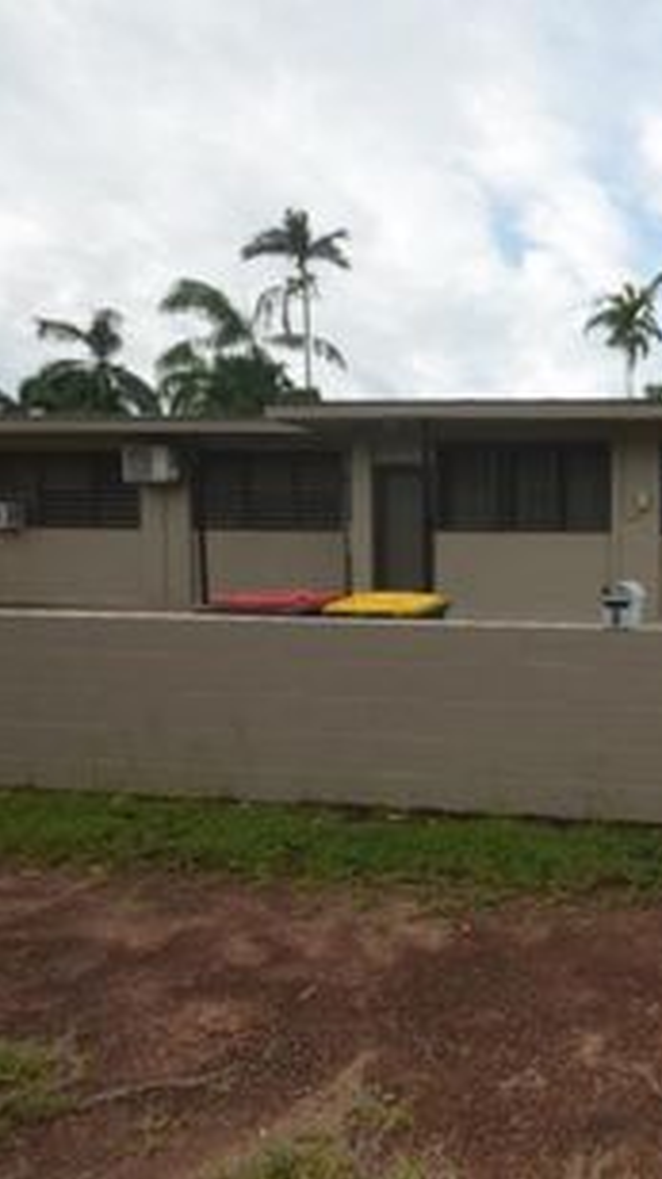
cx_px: 700
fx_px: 750
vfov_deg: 76.3
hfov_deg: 40.1
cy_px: 591
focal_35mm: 24
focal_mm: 10
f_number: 7.1
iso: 100
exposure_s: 1/200
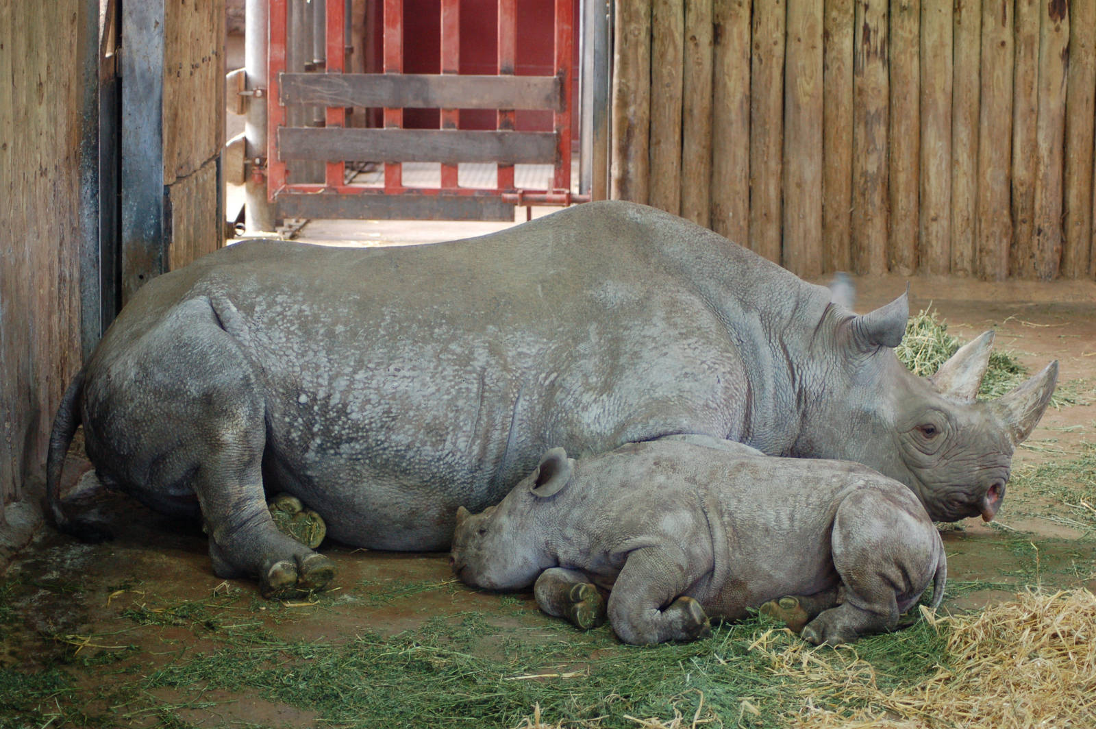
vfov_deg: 13.0
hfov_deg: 19.5
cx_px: 548
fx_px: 3194
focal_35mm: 105
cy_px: 364
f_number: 4
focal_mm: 70
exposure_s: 1/25
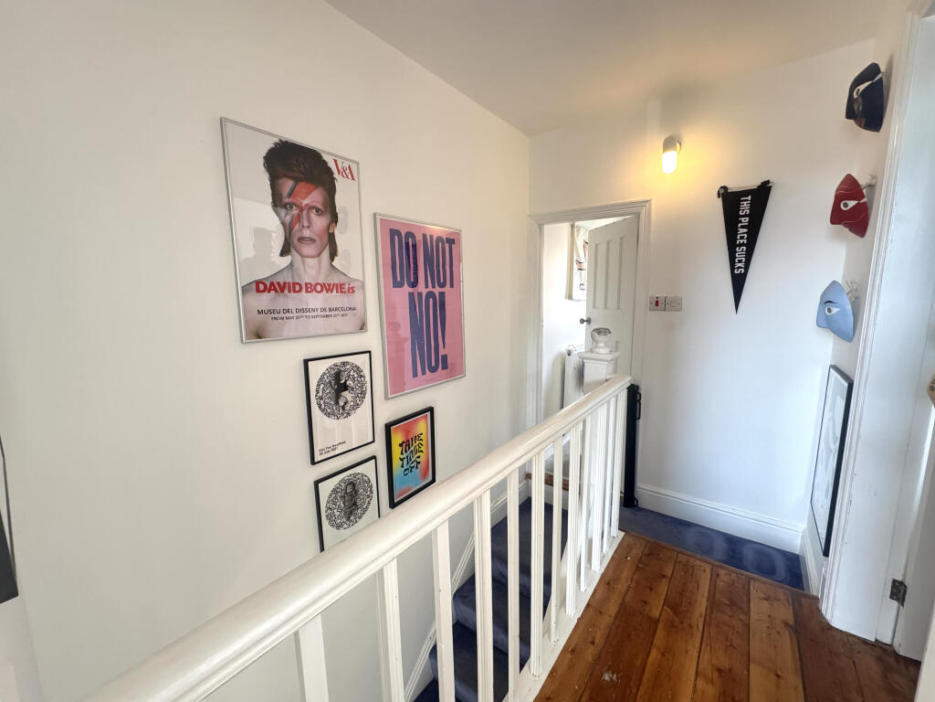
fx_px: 378
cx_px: 468
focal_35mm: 14
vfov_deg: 85.7
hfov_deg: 102.1
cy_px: 351
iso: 320
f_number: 2.2
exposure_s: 1/100
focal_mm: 2.22
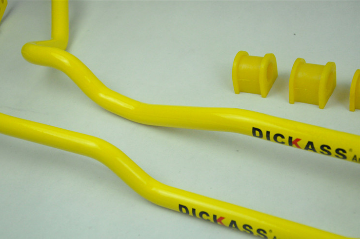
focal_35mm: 61
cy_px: 121
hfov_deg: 32.9
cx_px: 178
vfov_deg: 22.2
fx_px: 609
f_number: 5
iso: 3200
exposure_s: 1/1000
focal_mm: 40
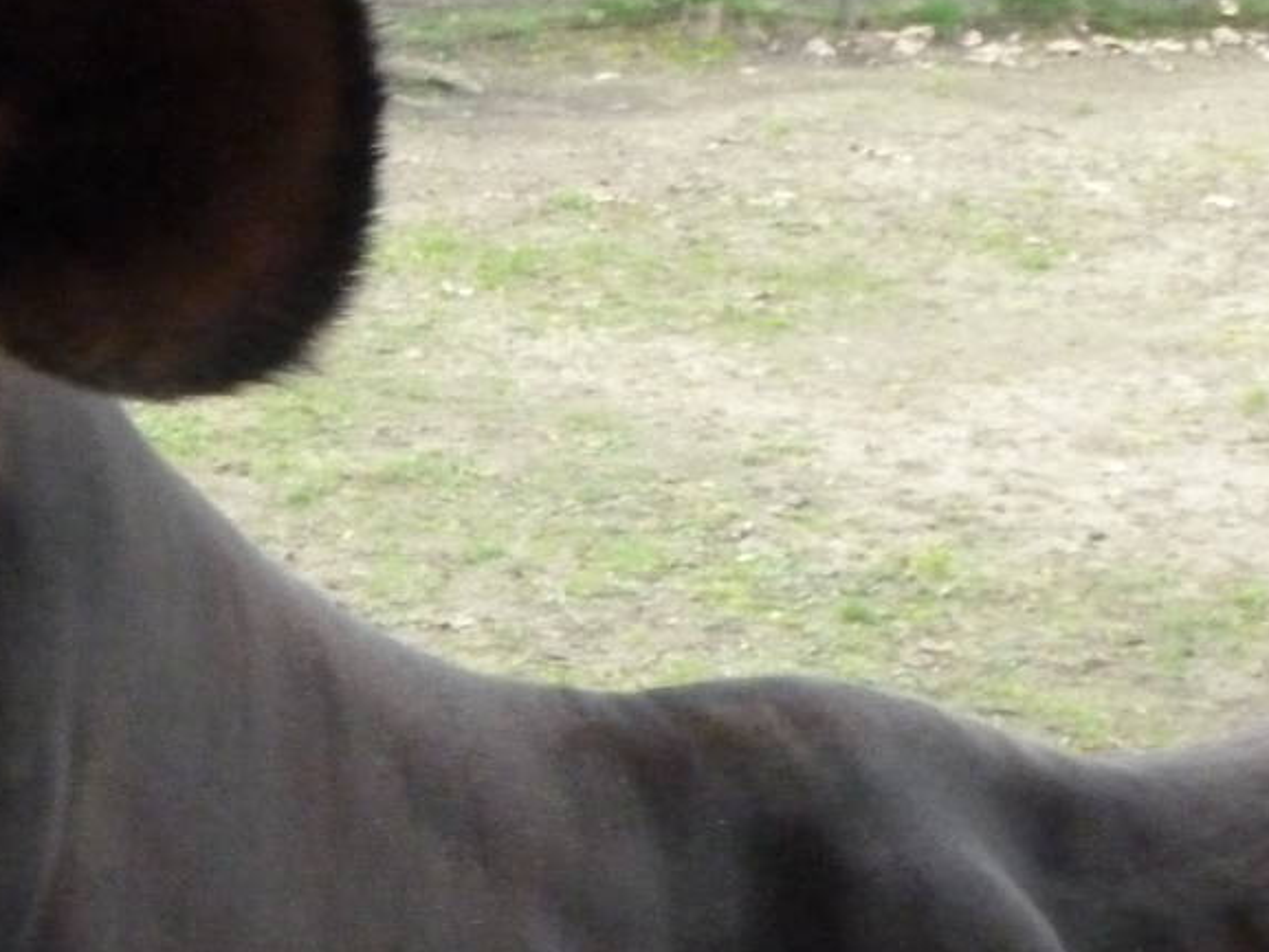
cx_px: 90
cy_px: 871
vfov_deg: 12.1
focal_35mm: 122
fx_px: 4473
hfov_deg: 15.9
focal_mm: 7.3
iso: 800
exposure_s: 1/125
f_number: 3.7
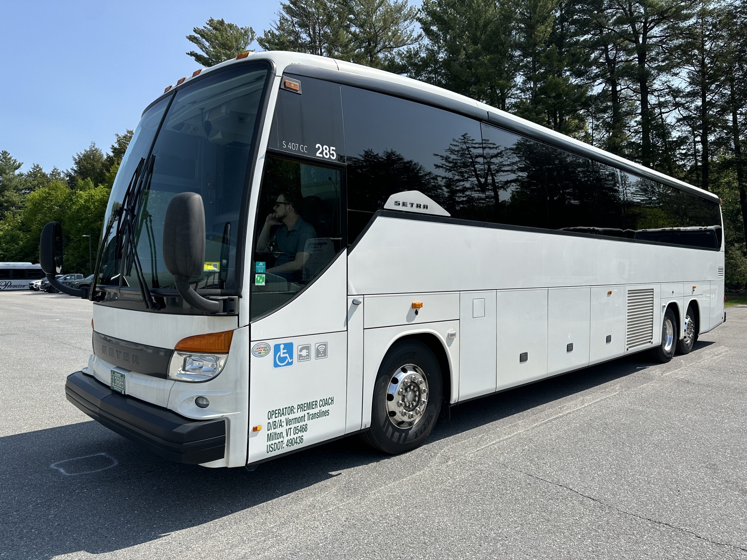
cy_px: 280
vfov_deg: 56.8
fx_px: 518
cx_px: 374
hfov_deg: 71.6
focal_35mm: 24
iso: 80
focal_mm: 6.86
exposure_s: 1/4762
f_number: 1.78
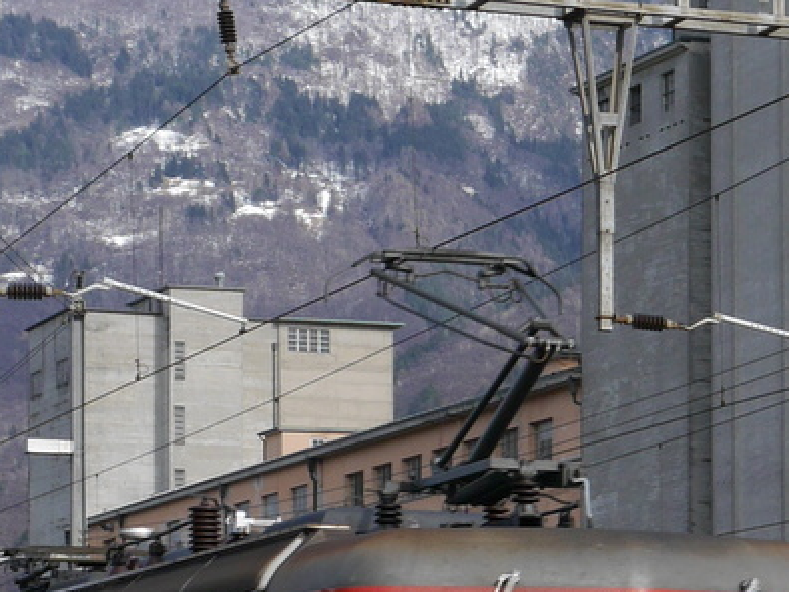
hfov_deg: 17.6
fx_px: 2554
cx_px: 379
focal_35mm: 112
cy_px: 808
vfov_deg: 12.7
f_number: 7.1
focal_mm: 20
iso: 160
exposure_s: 1/400
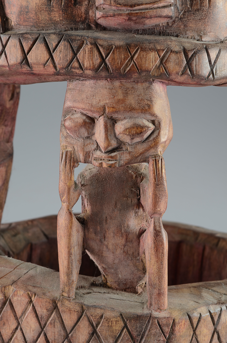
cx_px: 114
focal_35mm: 82
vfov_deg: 24.7
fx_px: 784
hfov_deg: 16.5
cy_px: 172
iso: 100
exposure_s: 1/80
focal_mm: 55
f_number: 11
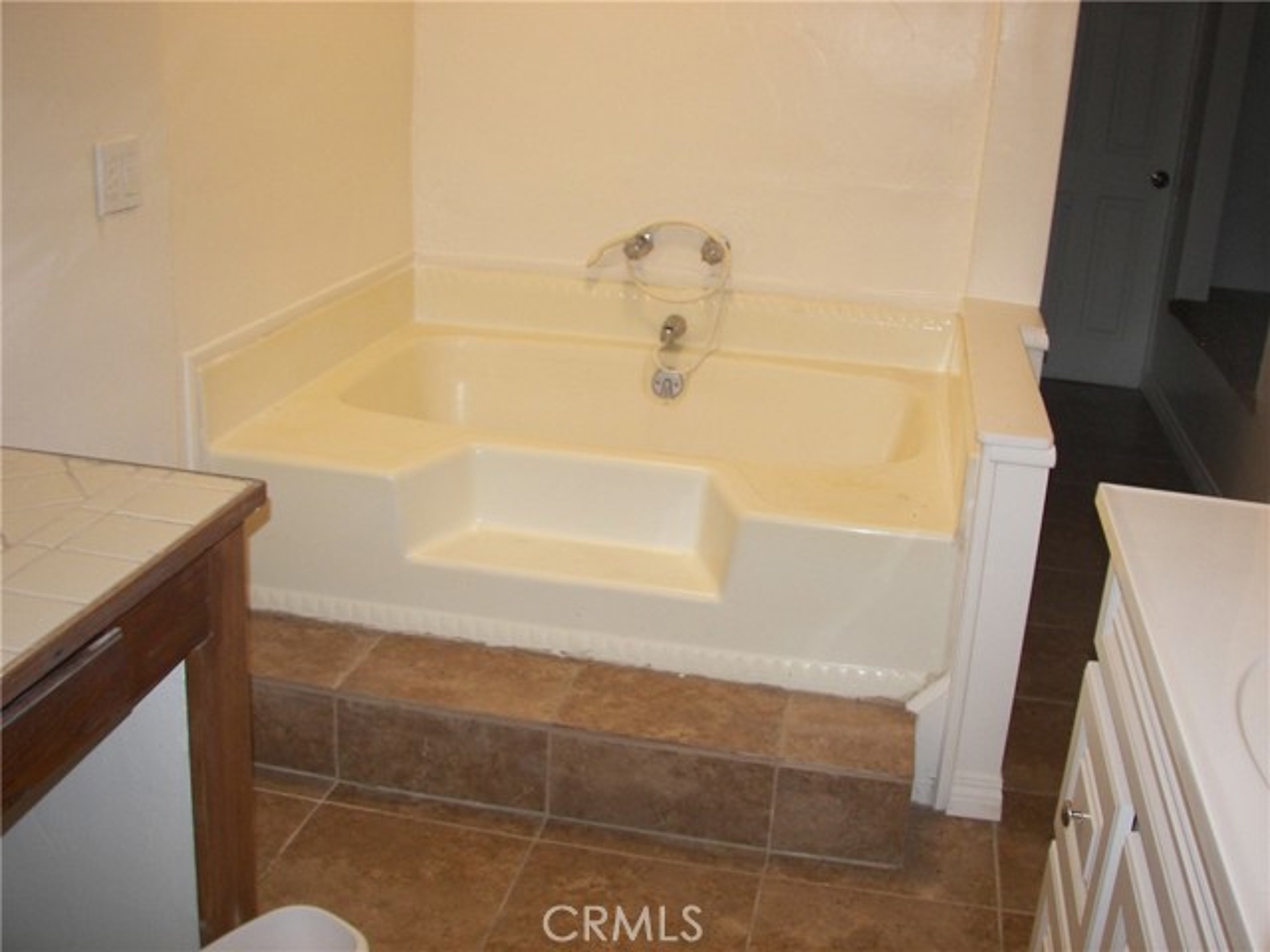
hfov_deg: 51.4
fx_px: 1321
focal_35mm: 36
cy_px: 476
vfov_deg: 39.7
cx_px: 635
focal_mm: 6
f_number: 2.8
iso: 100
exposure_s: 1/30
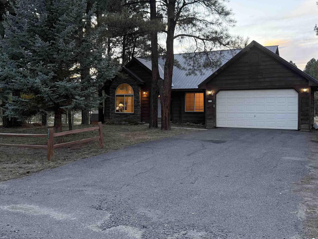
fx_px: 331
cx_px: 150
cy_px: 107
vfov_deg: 39.6
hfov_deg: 51.3
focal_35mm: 36
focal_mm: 6.76
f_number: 1.78
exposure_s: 1/120
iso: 250
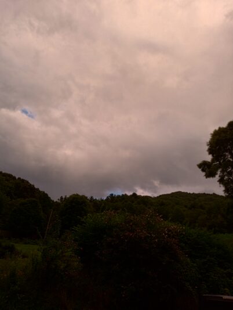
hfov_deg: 49.9
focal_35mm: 28
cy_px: 155
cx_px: 116
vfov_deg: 63.4
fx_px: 251
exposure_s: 1/120
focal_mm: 3.42
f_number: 2.2
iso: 135
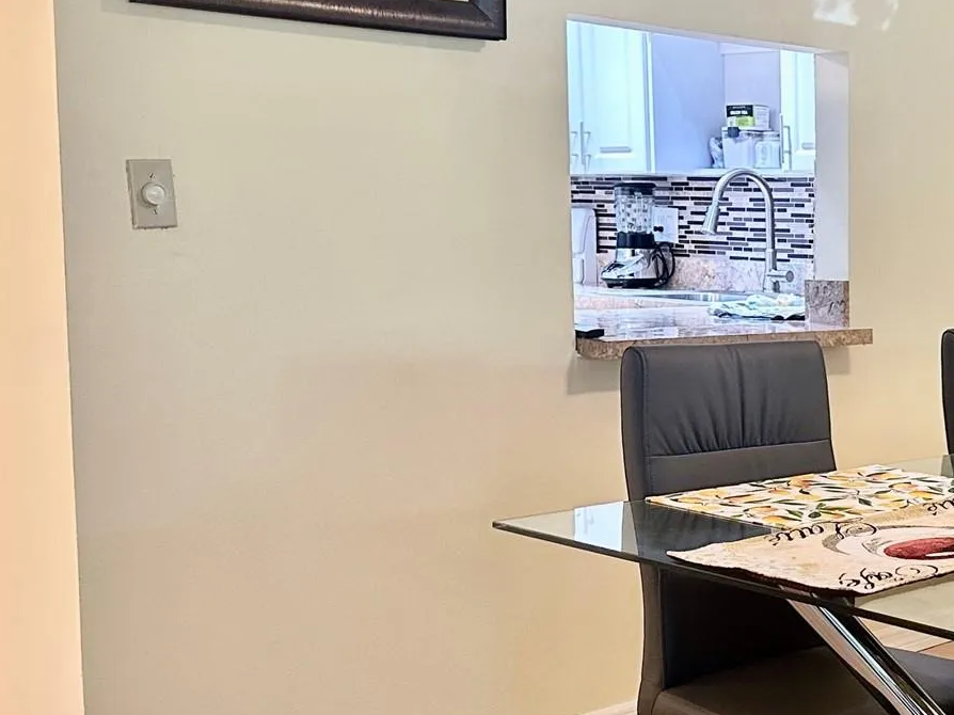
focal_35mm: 55
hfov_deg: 31.3
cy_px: 403
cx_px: 1035
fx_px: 1515
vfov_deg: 26.5
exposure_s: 1/60
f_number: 1.78
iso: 400
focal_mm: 6.86
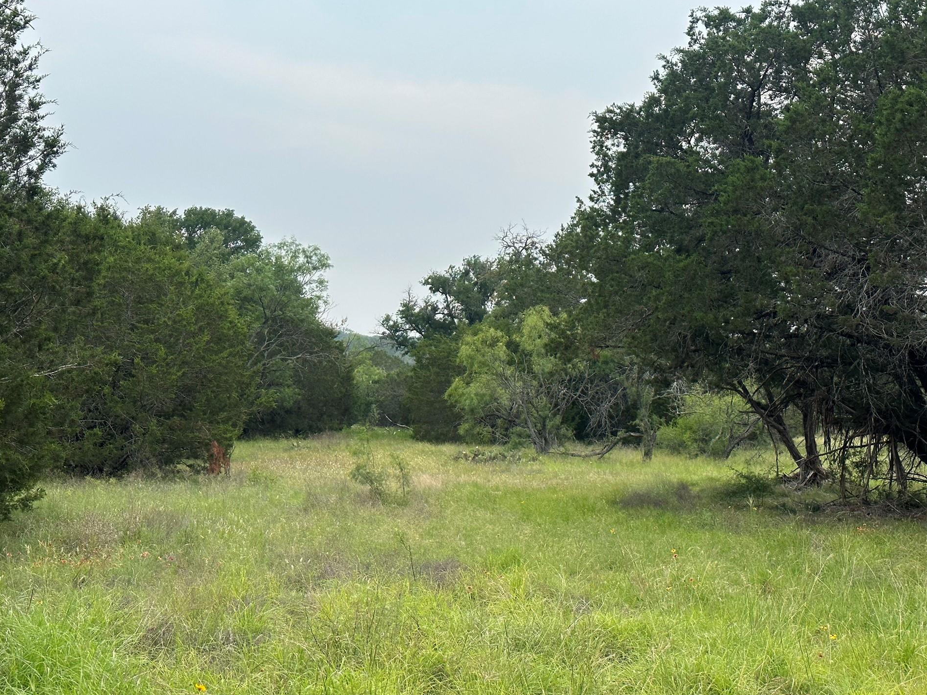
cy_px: 327
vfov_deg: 28.0
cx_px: 486
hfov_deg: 36.8
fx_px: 1393
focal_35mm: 52
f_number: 1.78
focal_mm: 6.86
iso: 64
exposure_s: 1/3731
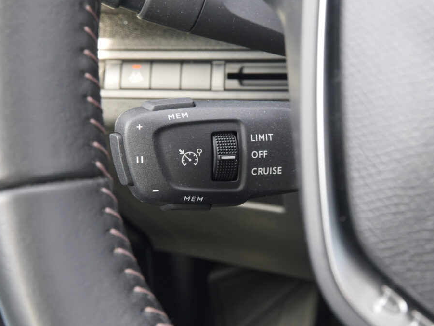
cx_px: 232
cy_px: 163
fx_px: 589
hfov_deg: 40.4
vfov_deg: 30.9
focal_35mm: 47
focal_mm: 28.8
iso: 2000
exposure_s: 1/40
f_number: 9
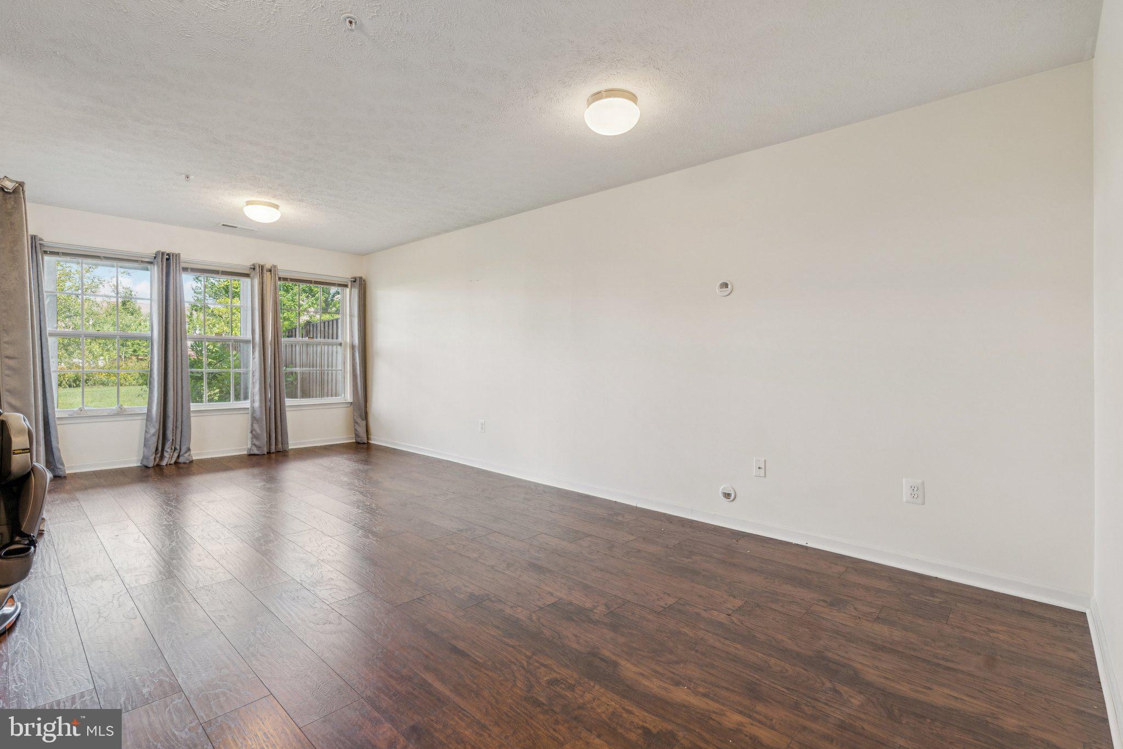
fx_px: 499
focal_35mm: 16
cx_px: 562
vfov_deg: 73.7
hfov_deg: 96.7
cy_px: 374
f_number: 8
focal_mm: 16
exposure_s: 1/20
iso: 200
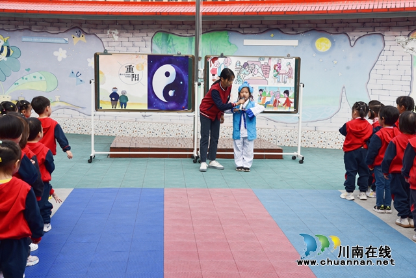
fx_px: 601
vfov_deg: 26.0
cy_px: 139
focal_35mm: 52
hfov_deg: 38.2
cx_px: 208
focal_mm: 52
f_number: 8
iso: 250
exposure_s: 1/250
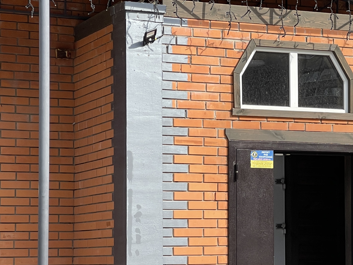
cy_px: 164
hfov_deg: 15.0
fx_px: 1336
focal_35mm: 131
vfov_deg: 11.3
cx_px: 287
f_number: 2.2
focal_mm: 7.5
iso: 20
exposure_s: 1/570
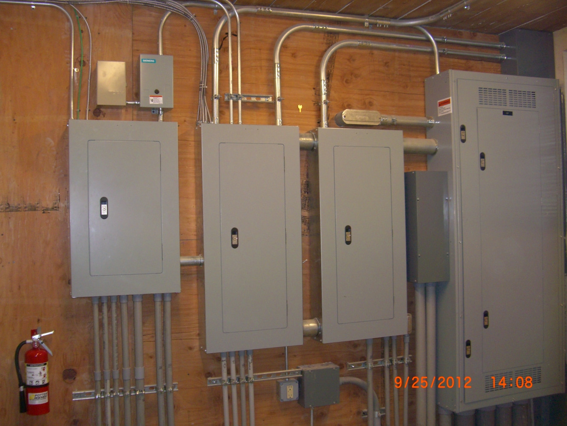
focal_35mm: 38
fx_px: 622
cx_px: 284
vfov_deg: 37.7
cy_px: 213
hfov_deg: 49.0
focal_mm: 7.9
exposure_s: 1/60
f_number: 2.8
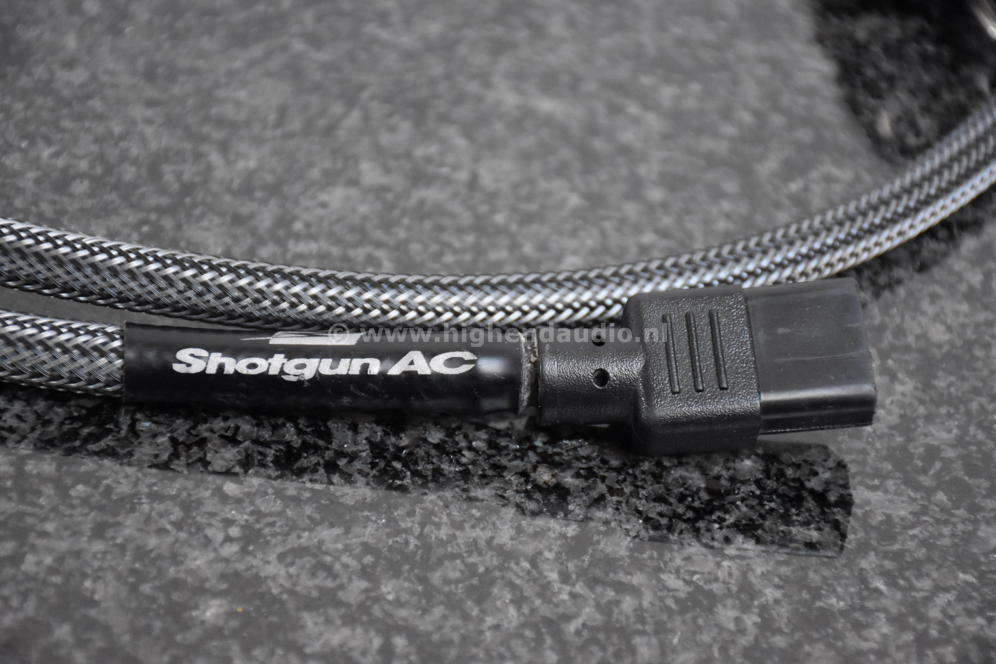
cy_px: 332
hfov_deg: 15.2
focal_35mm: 135
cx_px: 498
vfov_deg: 10.2
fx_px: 3735
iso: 3200
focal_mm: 90
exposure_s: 1/60
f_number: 5.3
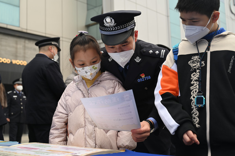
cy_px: 78
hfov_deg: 43.6
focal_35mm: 45
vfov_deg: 29.8
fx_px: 293
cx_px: 118
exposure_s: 1/250
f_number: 4.5
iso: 200
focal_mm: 45
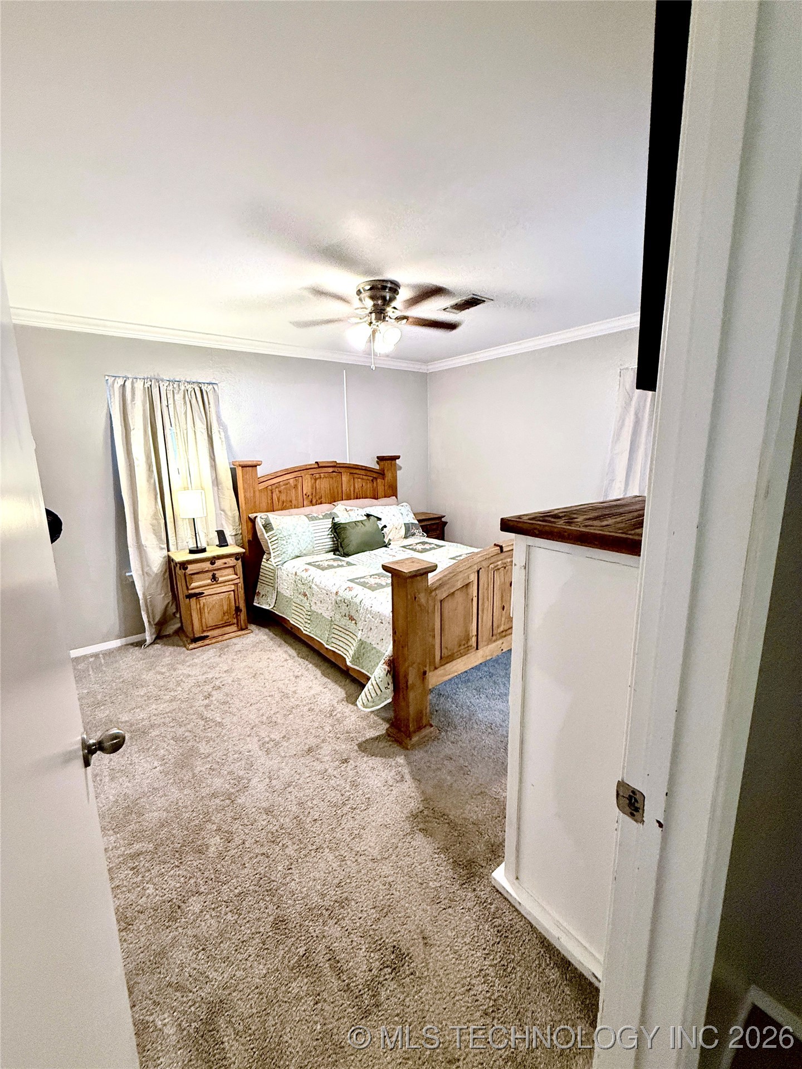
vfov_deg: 102.1
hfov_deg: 85.7
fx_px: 432
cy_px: 534
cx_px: 401
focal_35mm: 14
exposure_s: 1/60
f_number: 2.2
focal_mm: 2.22
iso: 400
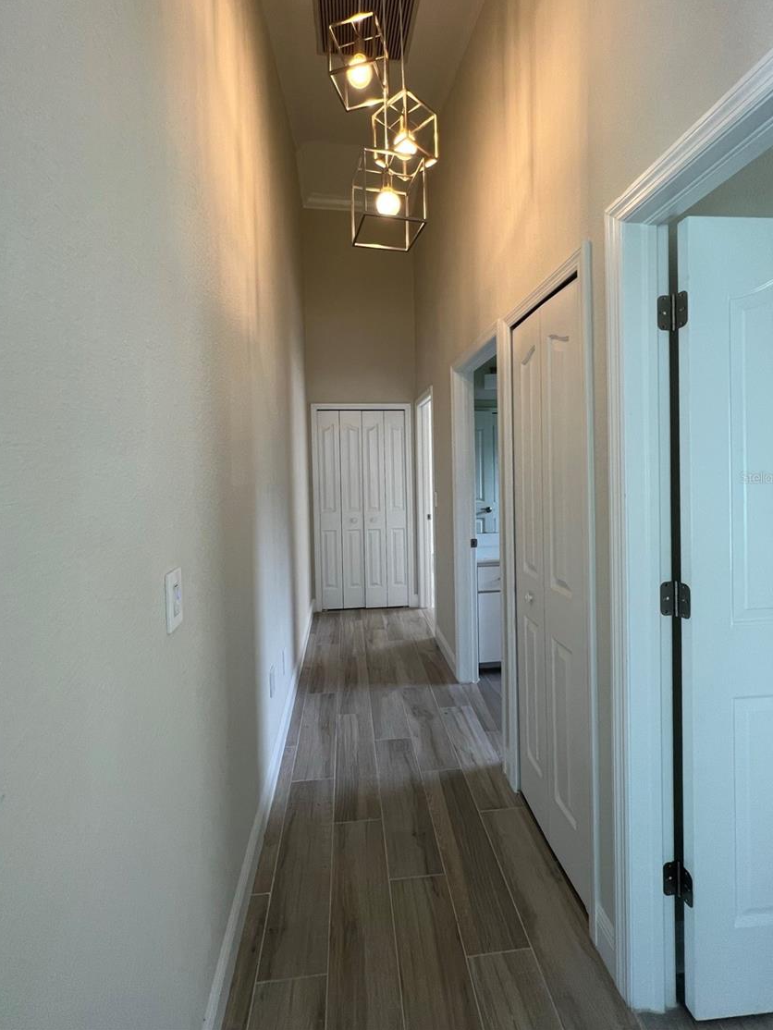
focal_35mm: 14
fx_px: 417
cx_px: 390
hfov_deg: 85.7
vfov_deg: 101.9
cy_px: 477
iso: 125
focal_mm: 1.57
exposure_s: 1/120
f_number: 1.8
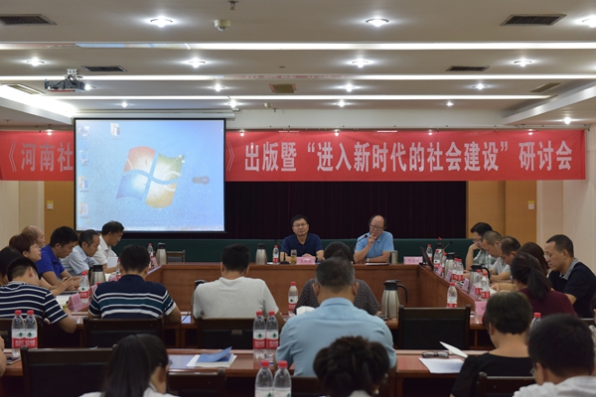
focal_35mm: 52
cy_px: 198
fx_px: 861
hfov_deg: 38.2
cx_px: 298
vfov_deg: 26.0
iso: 2000
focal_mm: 52
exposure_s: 1/80
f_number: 4.5
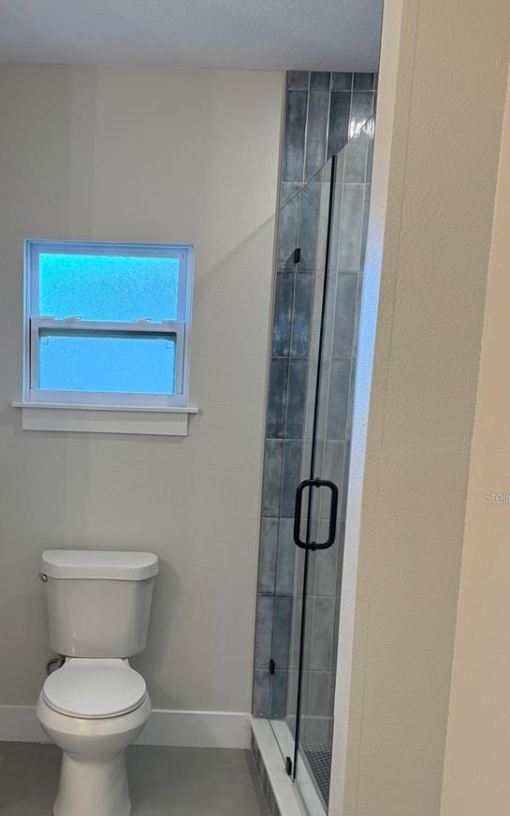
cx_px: 129
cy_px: 497
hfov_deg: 35.5
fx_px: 778
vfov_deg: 54.8
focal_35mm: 35
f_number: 1.78
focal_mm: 6.76
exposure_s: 1/120
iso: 160
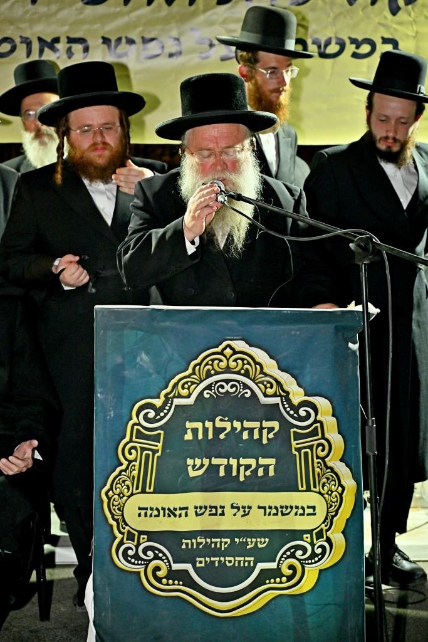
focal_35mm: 71
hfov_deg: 19.2
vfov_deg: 28.4
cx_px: 214
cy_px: 321
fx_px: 1266
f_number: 4
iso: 1600
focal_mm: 71
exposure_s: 1/160
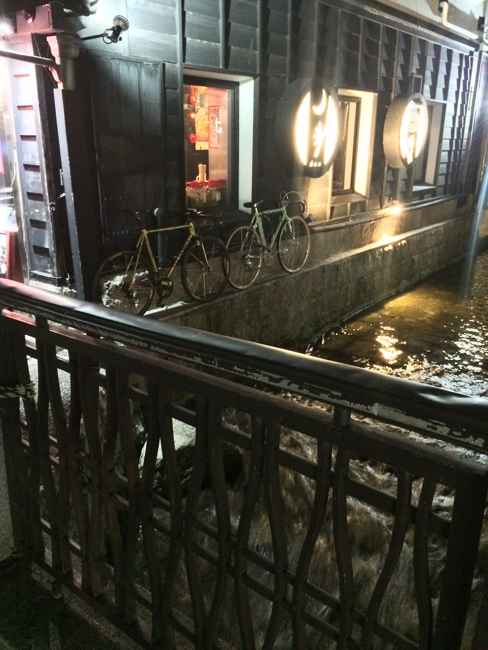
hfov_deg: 48.2
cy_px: 325
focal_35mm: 29
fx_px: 545
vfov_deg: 61.7
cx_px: 244
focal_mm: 4.15
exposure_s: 1/15
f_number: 2.2
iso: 1000
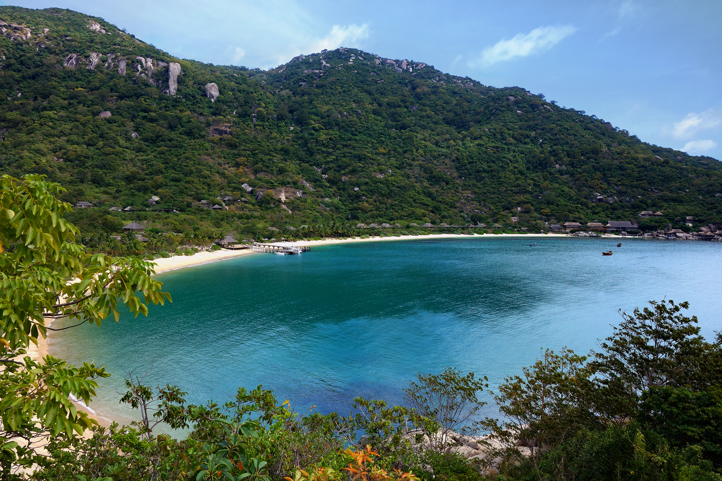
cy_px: 240
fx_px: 562
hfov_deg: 65.5
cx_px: 361
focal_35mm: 28
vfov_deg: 46.4
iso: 125
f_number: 5.6
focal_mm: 10.4
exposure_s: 1/320
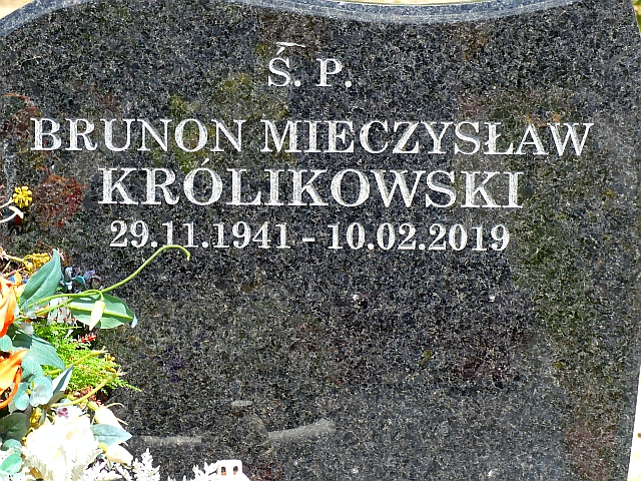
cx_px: 320
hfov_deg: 11.1
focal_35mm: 178
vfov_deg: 8.3
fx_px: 3296
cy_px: 240
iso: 100
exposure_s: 1/400
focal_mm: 32
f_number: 4
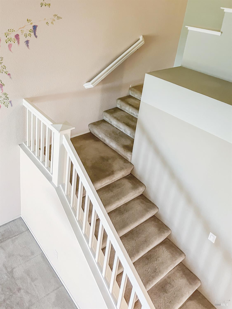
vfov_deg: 63.4
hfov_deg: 49.7
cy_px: 154
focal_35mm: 28
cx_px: 116
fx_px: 250
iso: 160
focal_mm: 3.99
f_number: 1.8
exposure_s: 1/60
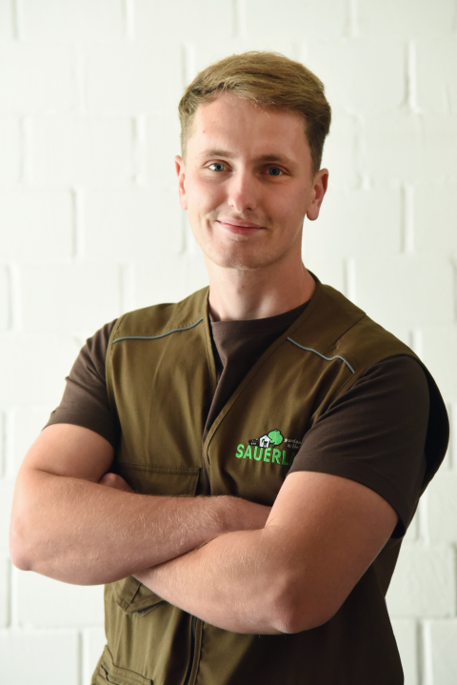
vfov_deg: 16.4
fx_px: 2378
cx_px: 233
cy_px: 335
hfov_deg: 11.0
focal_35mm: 125
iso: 4000
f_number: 5
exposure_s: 1/125
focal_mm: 120
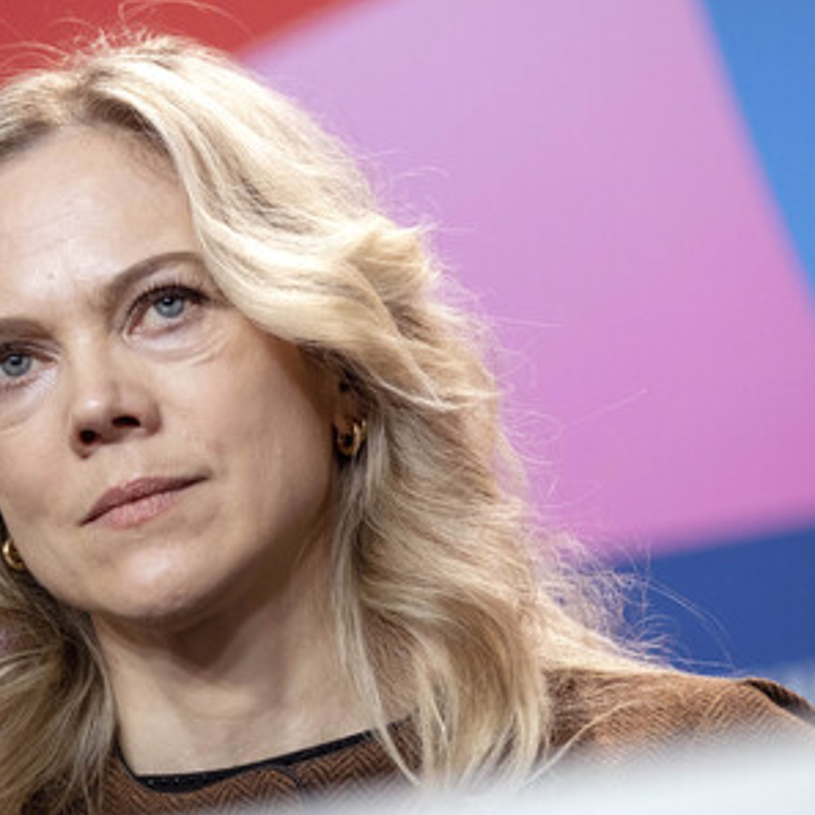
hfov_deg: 7.0
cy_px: 409
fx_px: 6659
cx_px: 369
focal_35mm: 250
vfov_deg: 7.0
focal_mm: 129.2
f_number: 2.8
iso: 2000
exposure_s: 1/400
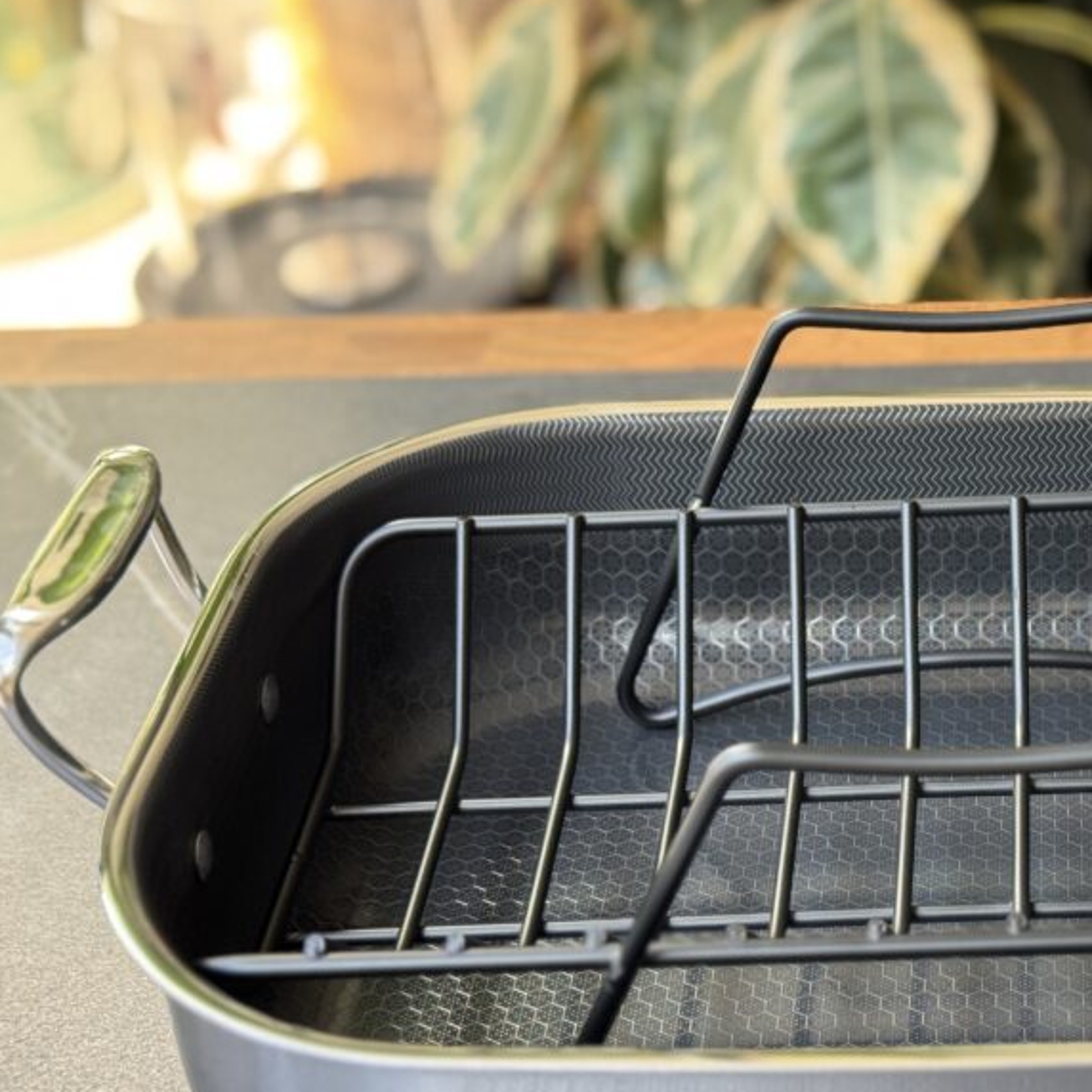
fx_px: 2712
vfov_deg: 22.7
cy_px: 708
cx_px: 972
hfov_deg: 22.2
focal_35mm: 76
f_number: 1.78
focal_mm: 6.76
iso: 100
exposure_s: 1/60
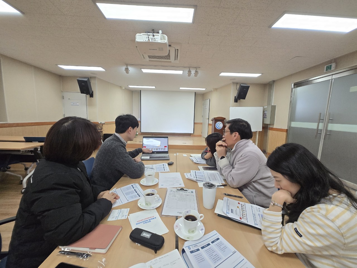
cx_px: 178
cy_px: 134
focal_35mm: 13
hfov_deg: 106.2
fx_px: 134
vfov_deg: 89.9
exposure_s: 1/96.1
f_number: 2.2
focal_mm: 1.7
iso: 200
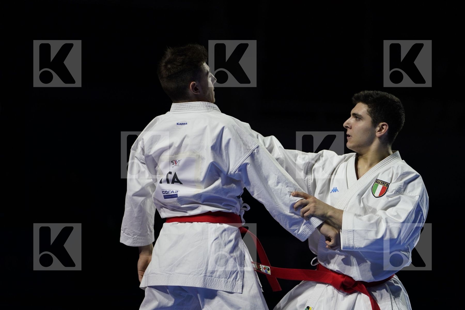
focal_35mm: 170
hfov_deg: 12.1
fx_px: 2196
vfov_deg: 8.1
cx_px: 232
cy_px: 155
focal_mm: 170
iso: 500
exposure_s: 1/500
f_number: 2.8
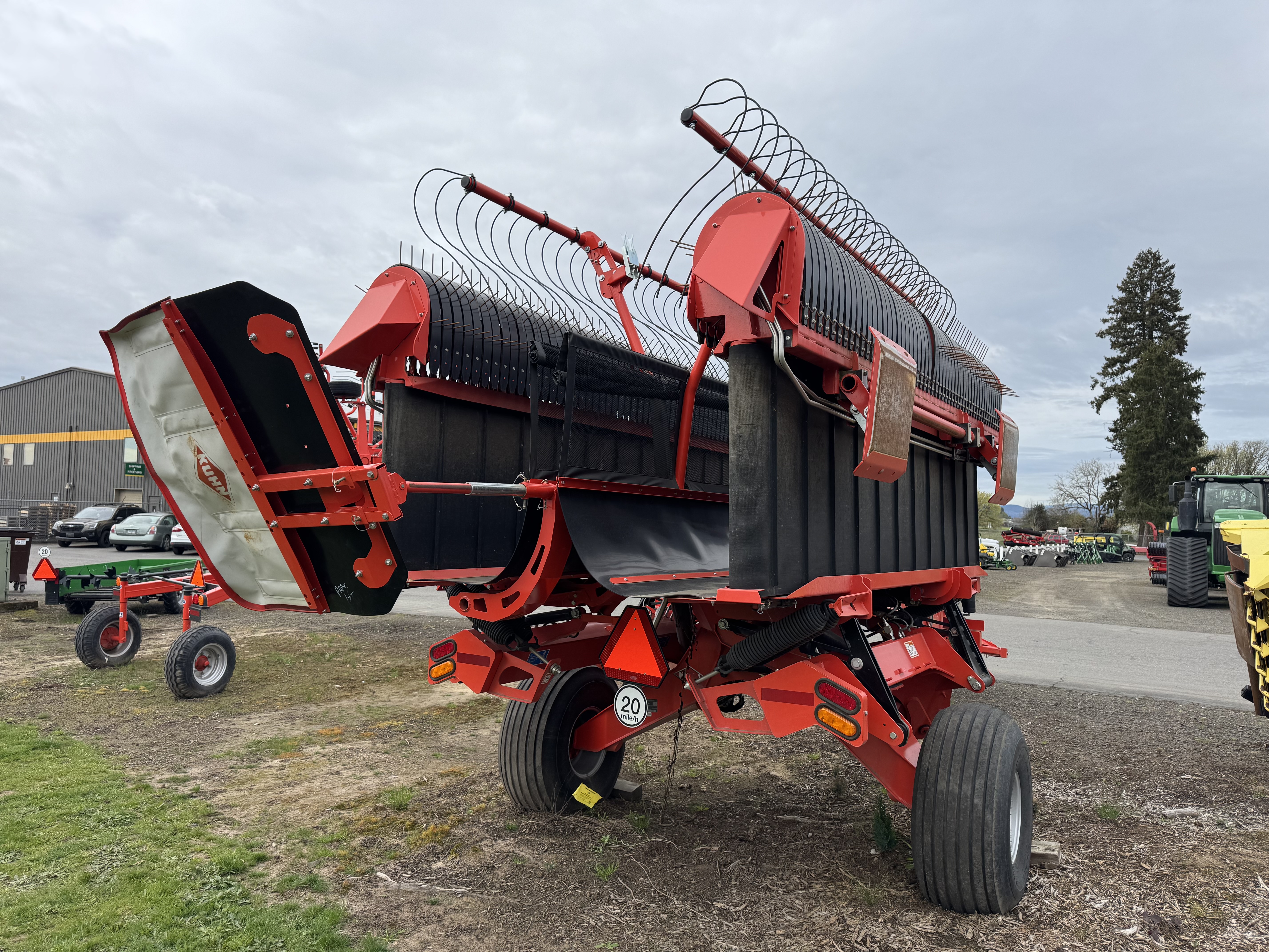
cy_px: 476
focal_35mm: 24
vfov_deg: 56.8
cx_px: 634
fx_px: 880
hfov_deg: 71.6
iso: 80
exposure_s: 1/3597
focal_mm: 6.76
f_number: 1.78
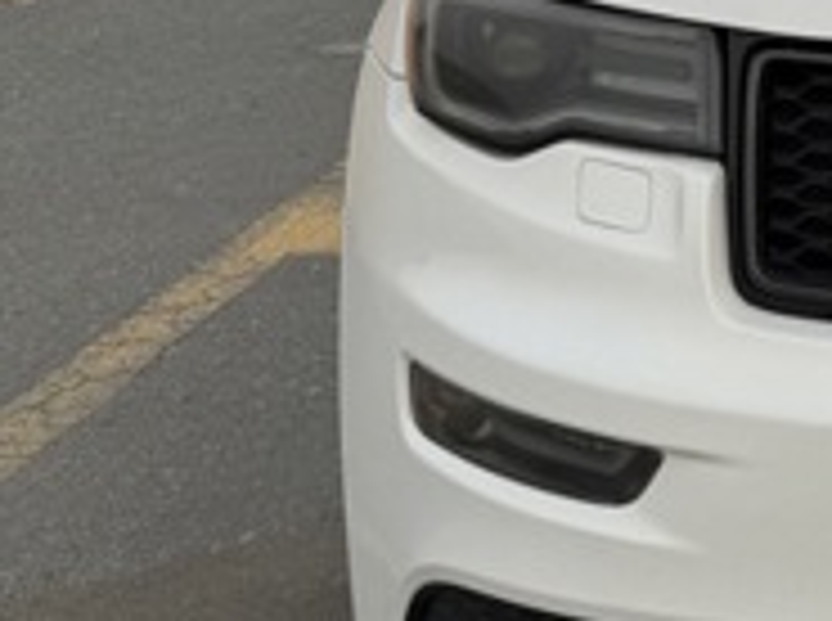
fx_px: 1871
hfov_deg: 20.4
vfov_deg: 17.1
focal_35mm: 78
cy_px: -302
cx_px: 1340
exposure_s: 1/121
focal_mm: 6.76
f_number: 1.78
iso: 64
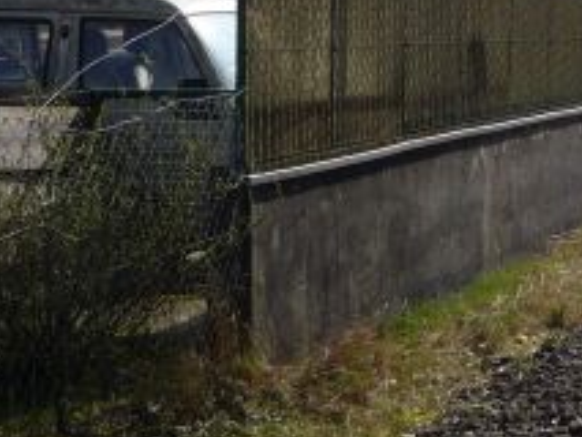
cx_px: 768
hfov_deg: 18.9
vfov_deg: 15.2
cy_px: 8
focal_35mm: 96
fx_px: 1615
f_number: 5
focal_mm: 5.2
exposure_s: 1/400
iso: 100
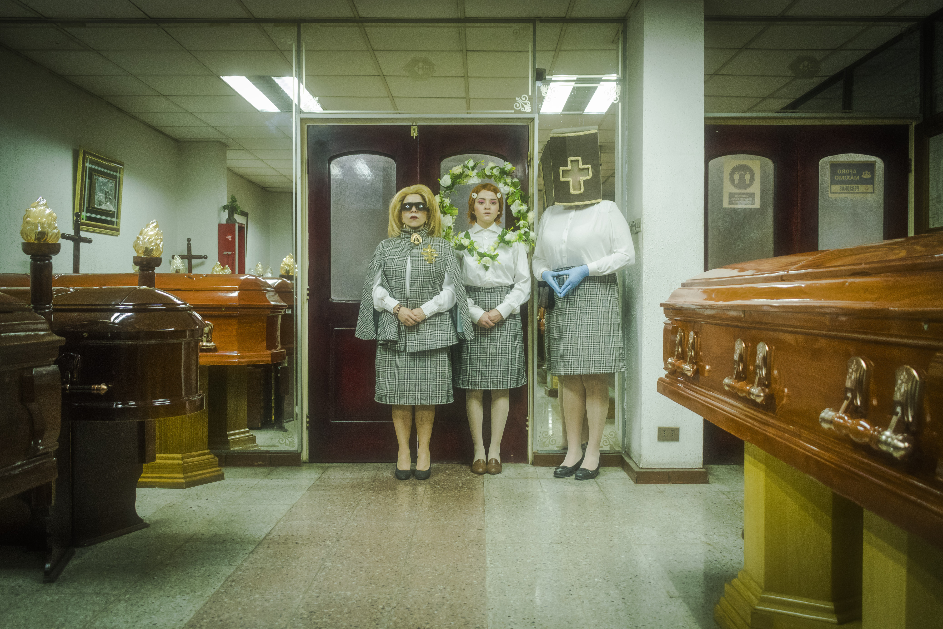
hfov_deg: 60.3
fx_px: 812
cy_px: 314
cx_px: 472
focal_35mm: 31
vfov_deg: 42.3
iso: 2500
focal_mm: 21
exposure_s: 1/100
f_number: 3.8
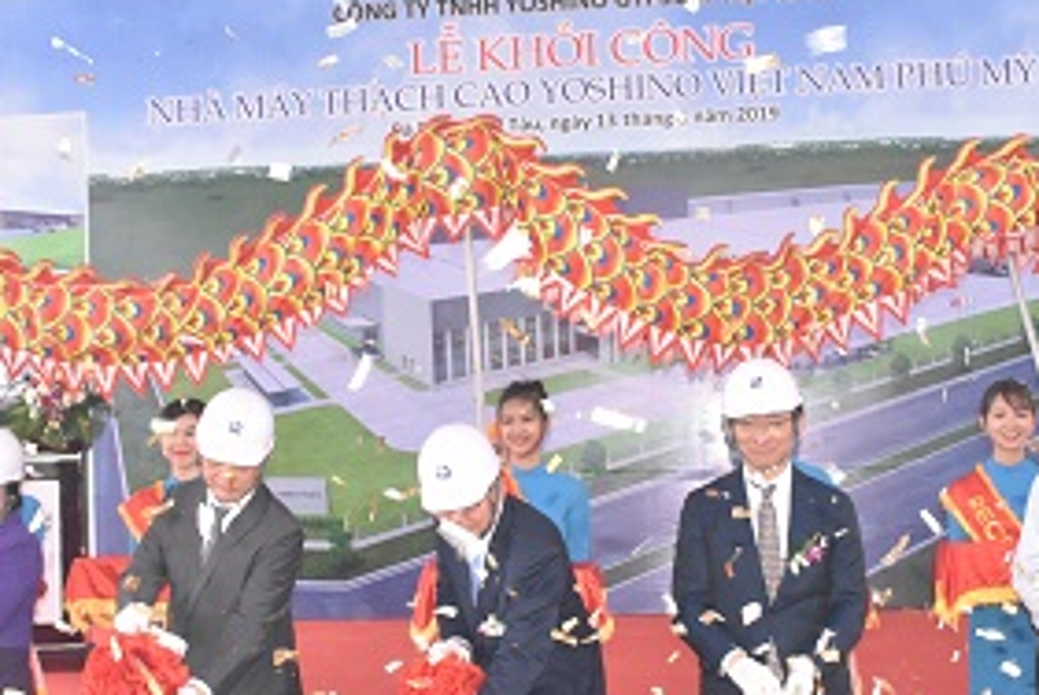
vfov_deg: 21.3
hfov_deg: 31.4
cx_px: 503
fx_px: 1849
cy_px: 340
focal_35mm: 64
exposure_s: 1/125
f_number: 9
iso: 1250
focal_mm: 20
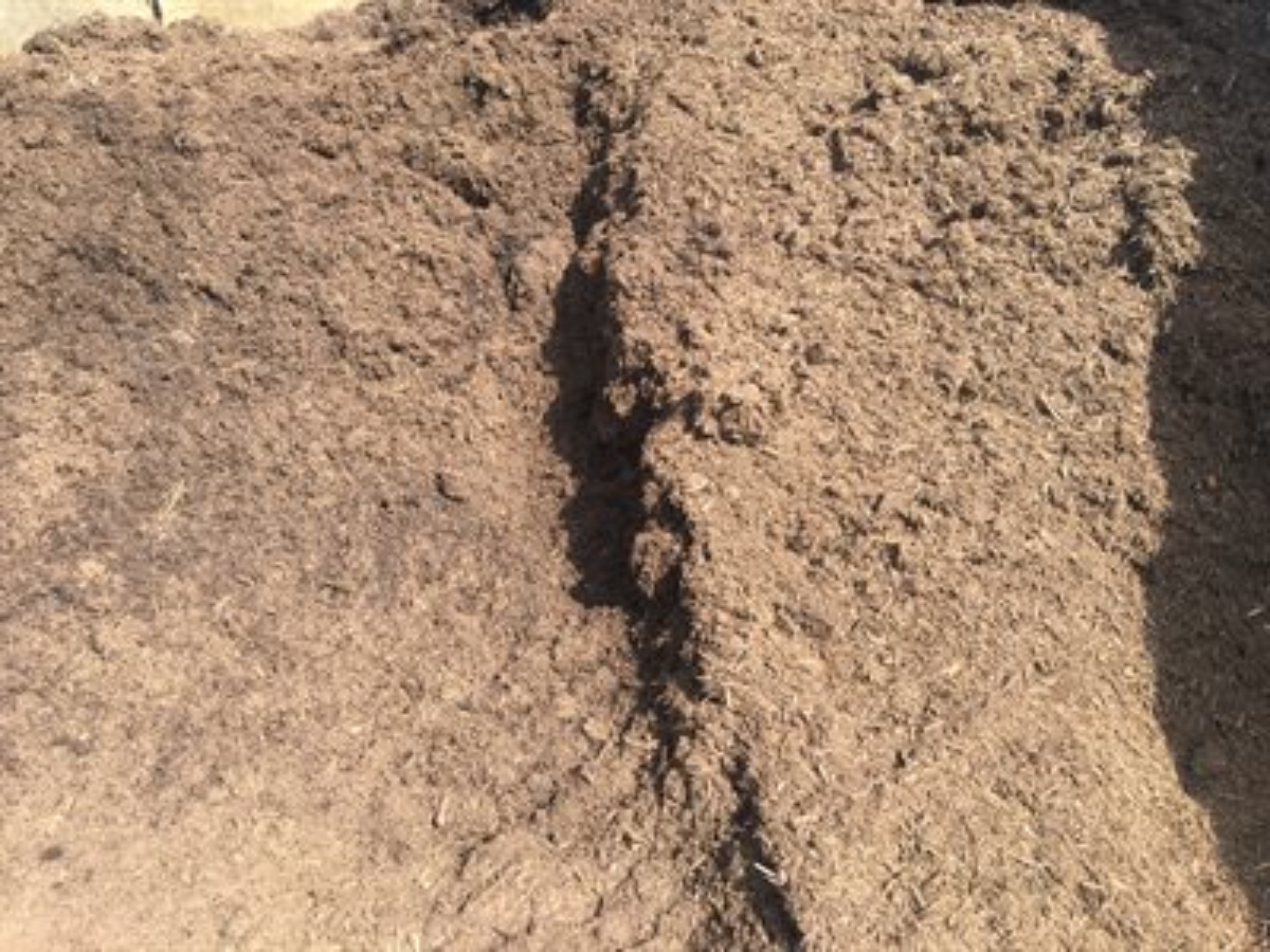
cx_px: 635
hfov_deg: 61.7
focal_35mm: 29
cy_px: 476
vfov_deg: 48.2
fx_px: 1064
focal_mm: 4.15
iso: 25
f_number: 2.2
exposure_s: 1/405
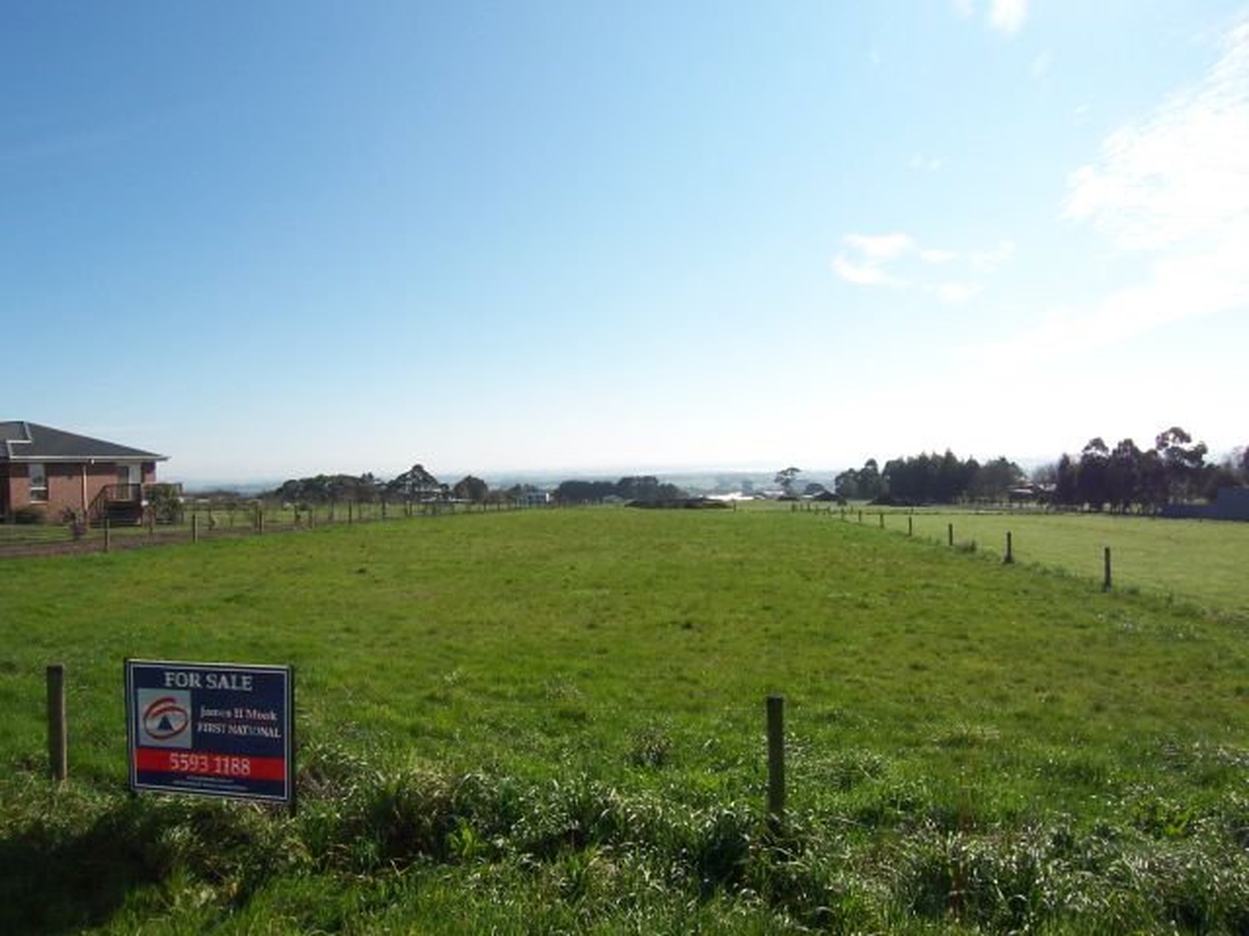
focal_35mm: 23
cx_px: 624
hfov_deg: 73.9
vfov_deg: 58.9
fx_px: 830
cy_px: 468
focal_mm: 3.8
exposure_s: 1/400
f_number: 5.6
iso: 64
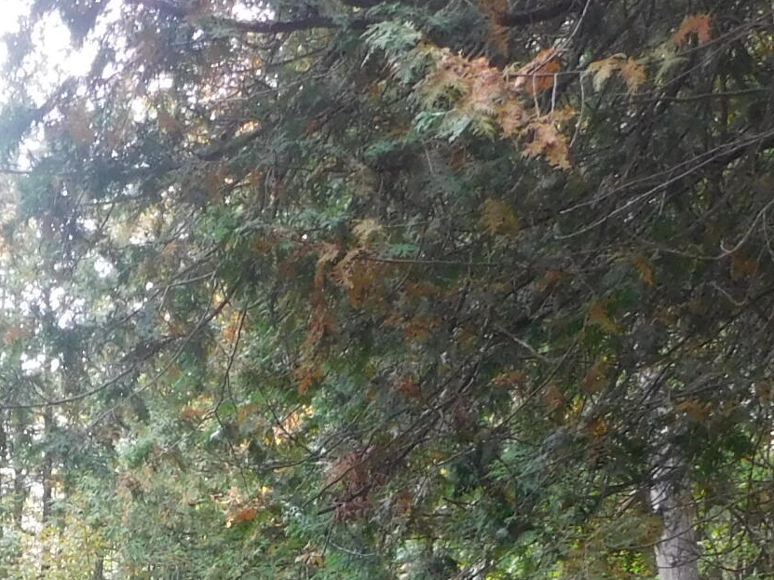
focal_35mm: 83
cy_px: 962
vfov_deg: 15.8
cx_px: 37
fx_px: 1856
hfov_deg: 22.8
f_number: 3
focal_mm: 4
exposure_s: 1/50
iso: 125
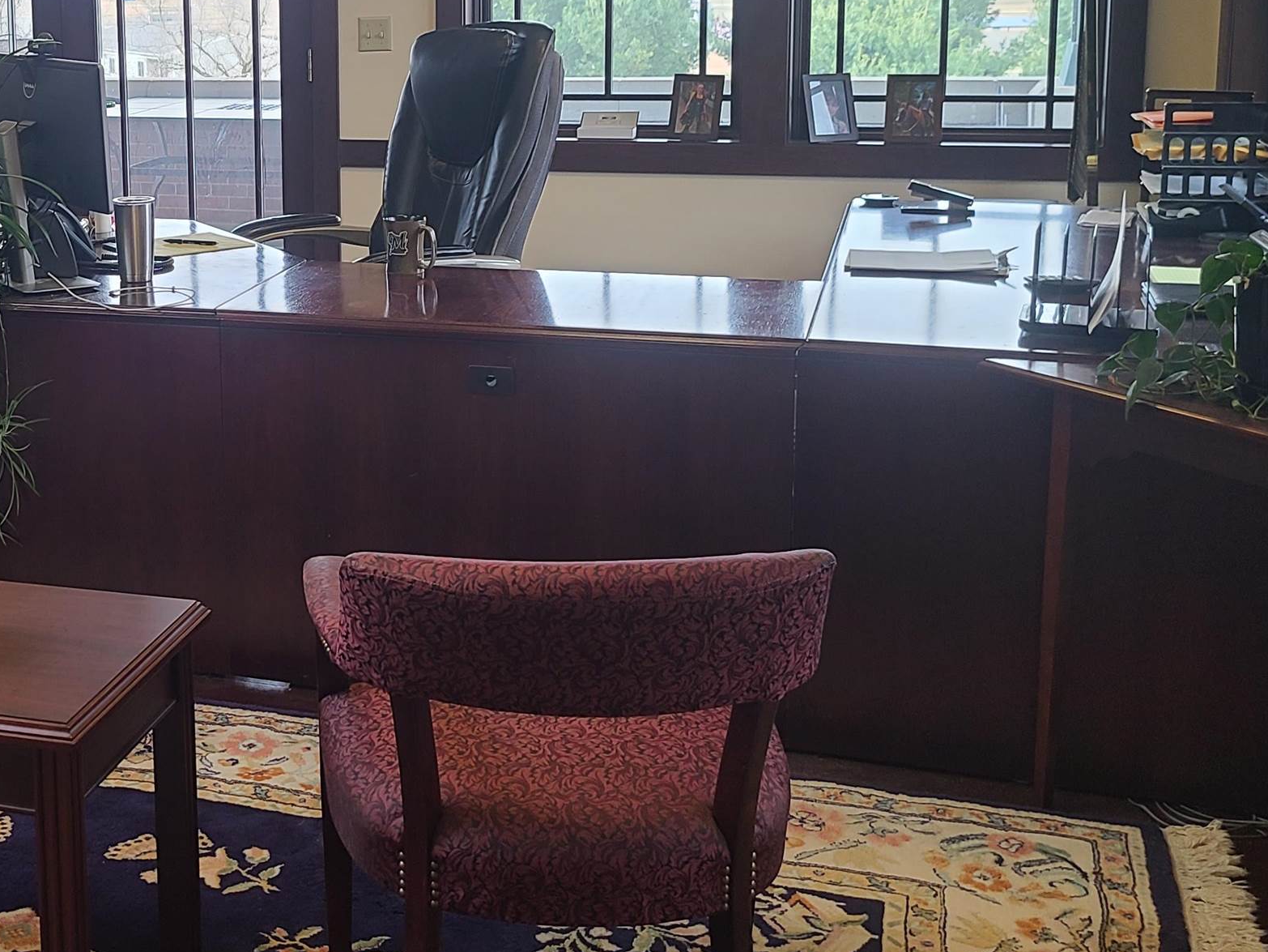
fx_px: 1868
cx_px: 225
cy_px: 224
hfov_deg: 36.0
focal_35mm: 51
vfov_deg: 28.1
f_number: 1.8
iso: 64
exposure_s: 1/60
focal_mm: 5.4
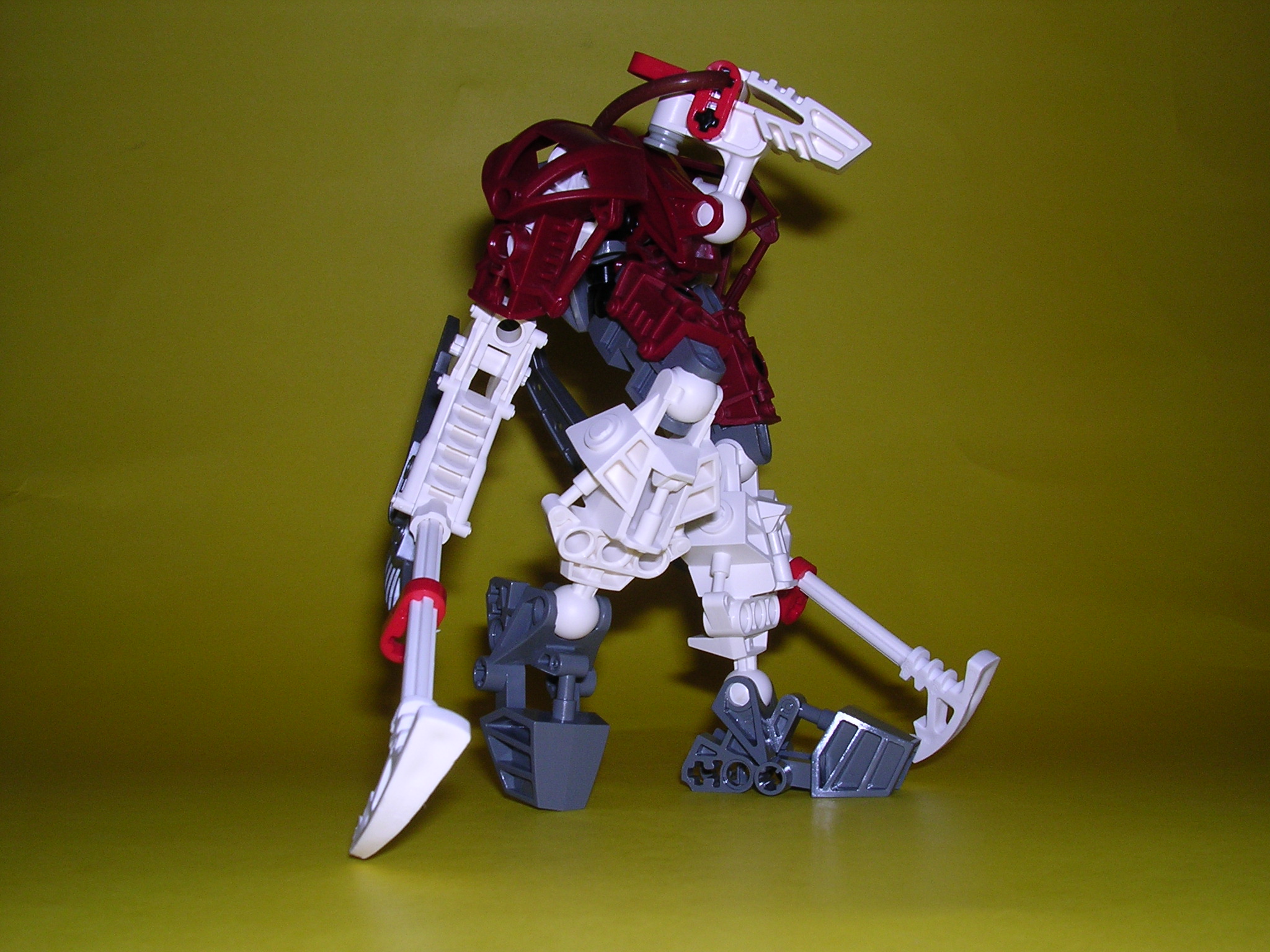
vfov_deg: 37.7
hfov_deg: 49.0
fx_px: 1394
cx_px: 635
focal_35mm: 38
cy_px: 476
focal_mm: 5.8
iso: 100
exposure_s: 1/60.1
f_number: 5.6
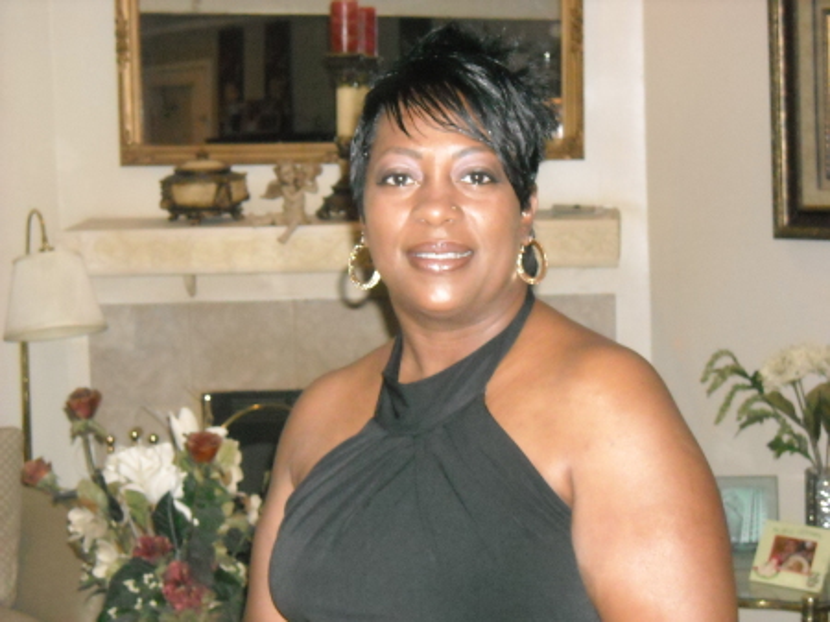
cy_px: 311
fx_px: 1821
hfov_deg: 25.7
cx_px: 415
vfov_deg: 19.4
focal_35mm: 76
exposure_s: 1/125
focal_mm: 12.3
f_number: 3.9
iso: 835
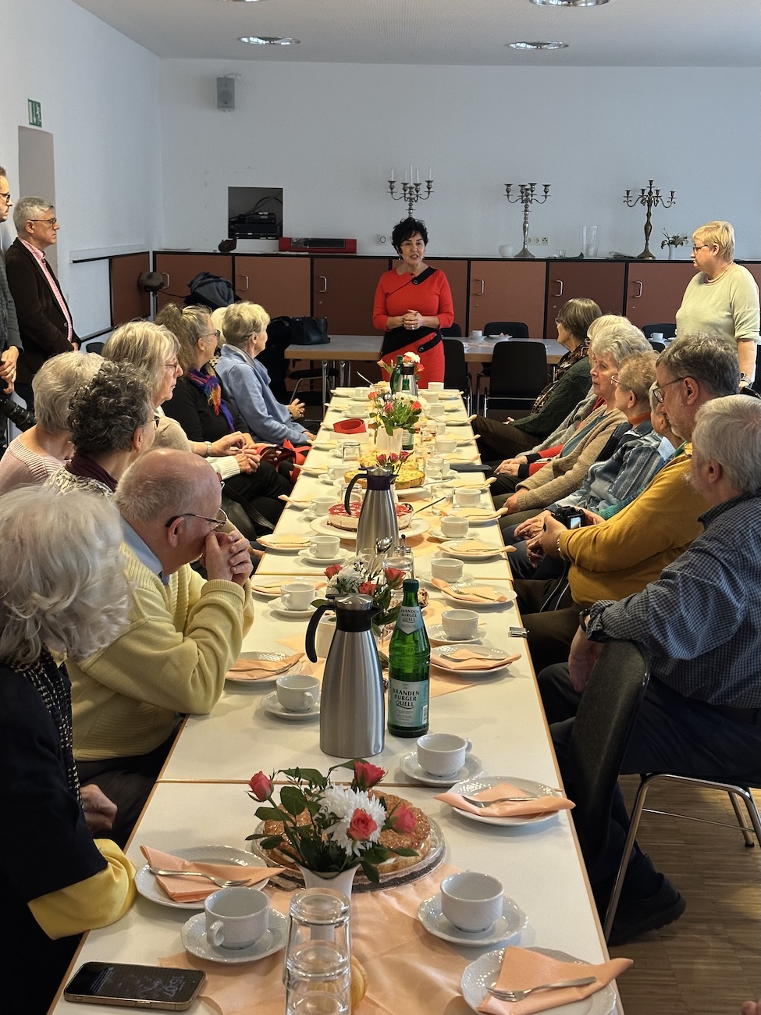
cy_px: 508
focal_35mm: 48
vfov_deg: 39.7
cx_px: 380
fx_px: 1407
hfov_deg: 30.3
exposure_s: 1/50
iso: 250
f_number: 1.78
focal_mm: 6.86
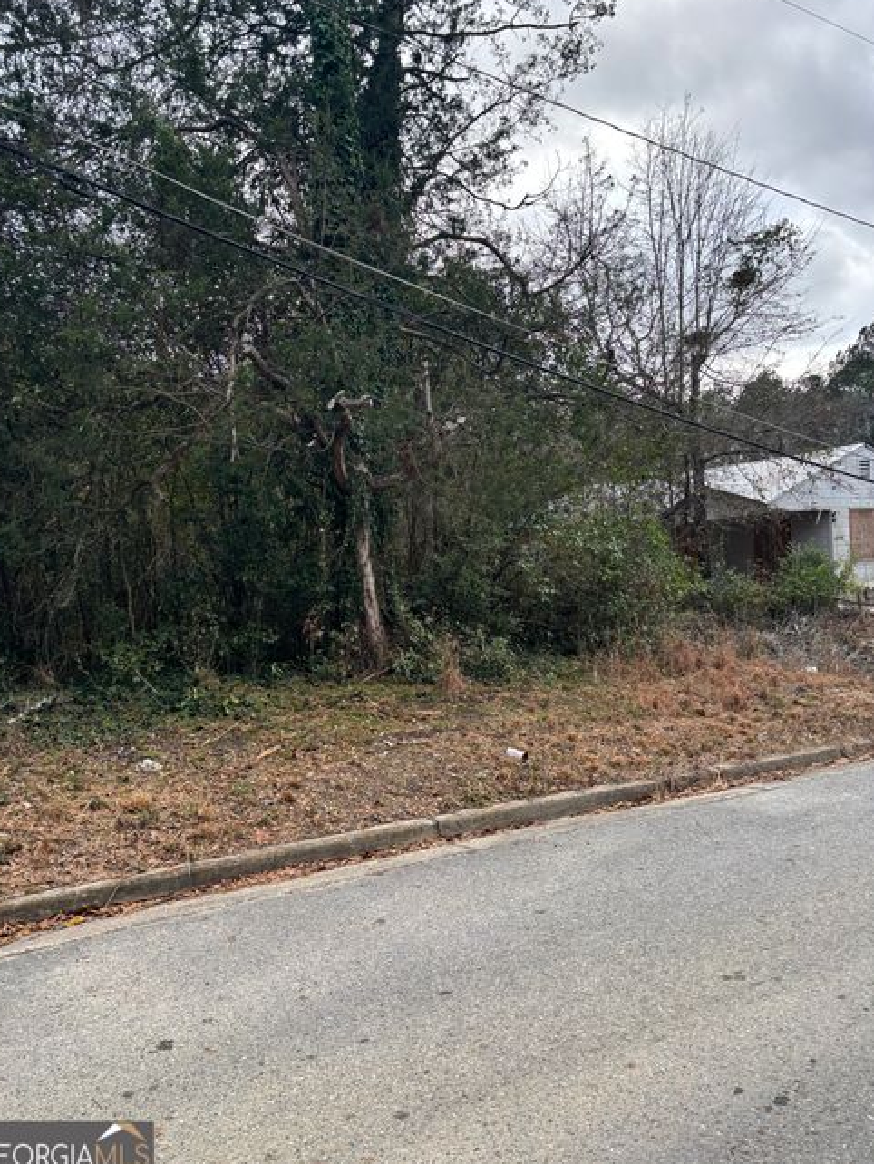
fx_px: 908
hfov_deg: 51.4
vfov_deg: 65.3
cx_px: 426
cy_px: 577
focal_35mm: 27
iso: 64
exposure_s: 1/165
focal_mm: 5.96
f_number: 1.6
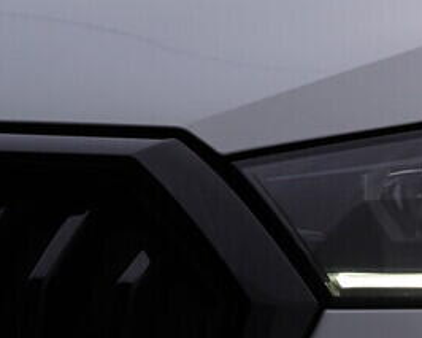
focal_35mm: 130
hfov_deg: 13.1
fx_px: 1624
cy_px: 450
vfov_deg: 11.5
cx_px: 809
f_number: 5.6
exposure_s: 1/125
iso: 125
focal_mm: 24
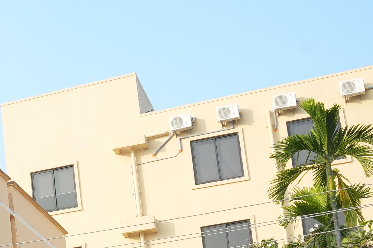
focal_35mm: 92
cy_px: 322
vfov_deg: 14.3
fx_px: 953
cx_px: -177
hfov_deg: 19.5
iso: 400
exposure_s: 1/200
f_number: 11
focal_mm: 24
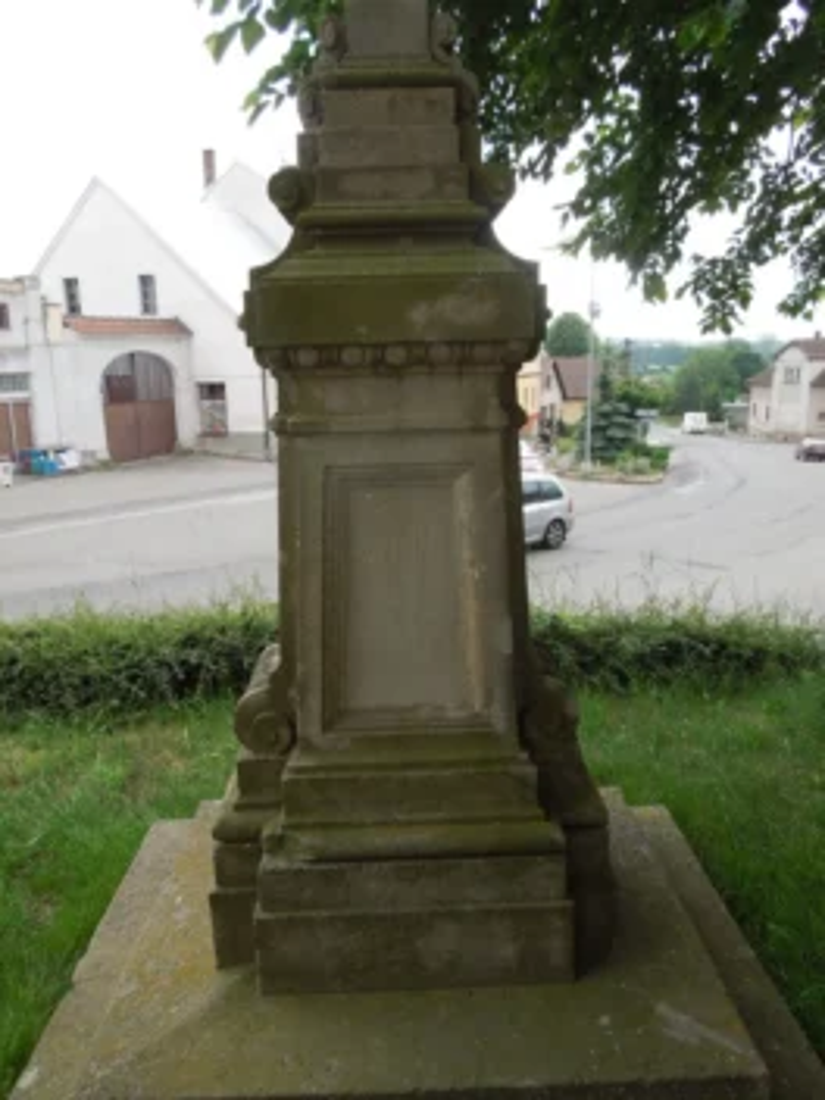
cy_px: 550
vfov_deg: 69.4
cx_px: 412
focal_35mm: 25
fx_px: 794
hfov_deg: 54.9
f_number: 3.3
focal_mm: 4.5
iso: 400
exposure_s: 1/1250
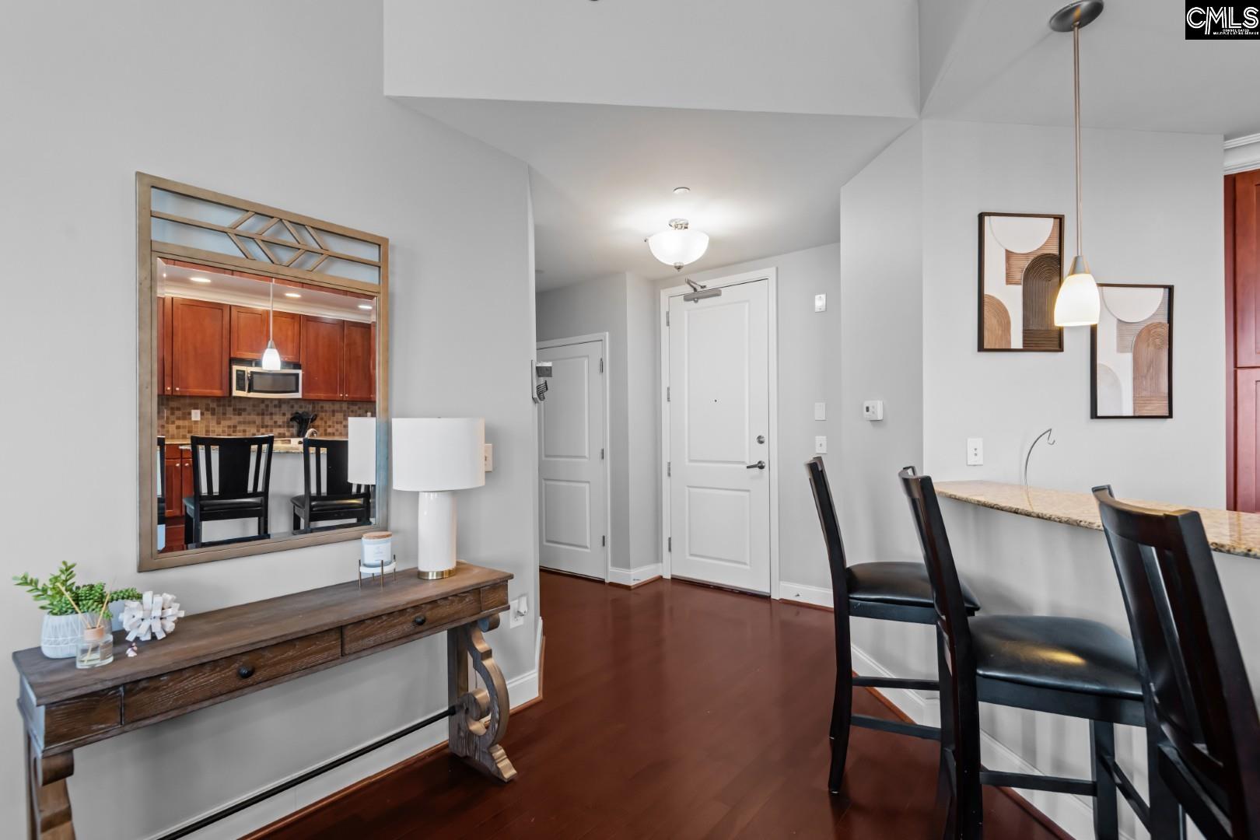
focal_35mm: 16
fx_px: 560
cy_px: 420
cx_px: 630
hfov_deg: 96.7
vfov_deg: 73.7
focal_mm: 16
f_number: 7.1
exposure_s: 1/6
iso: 400
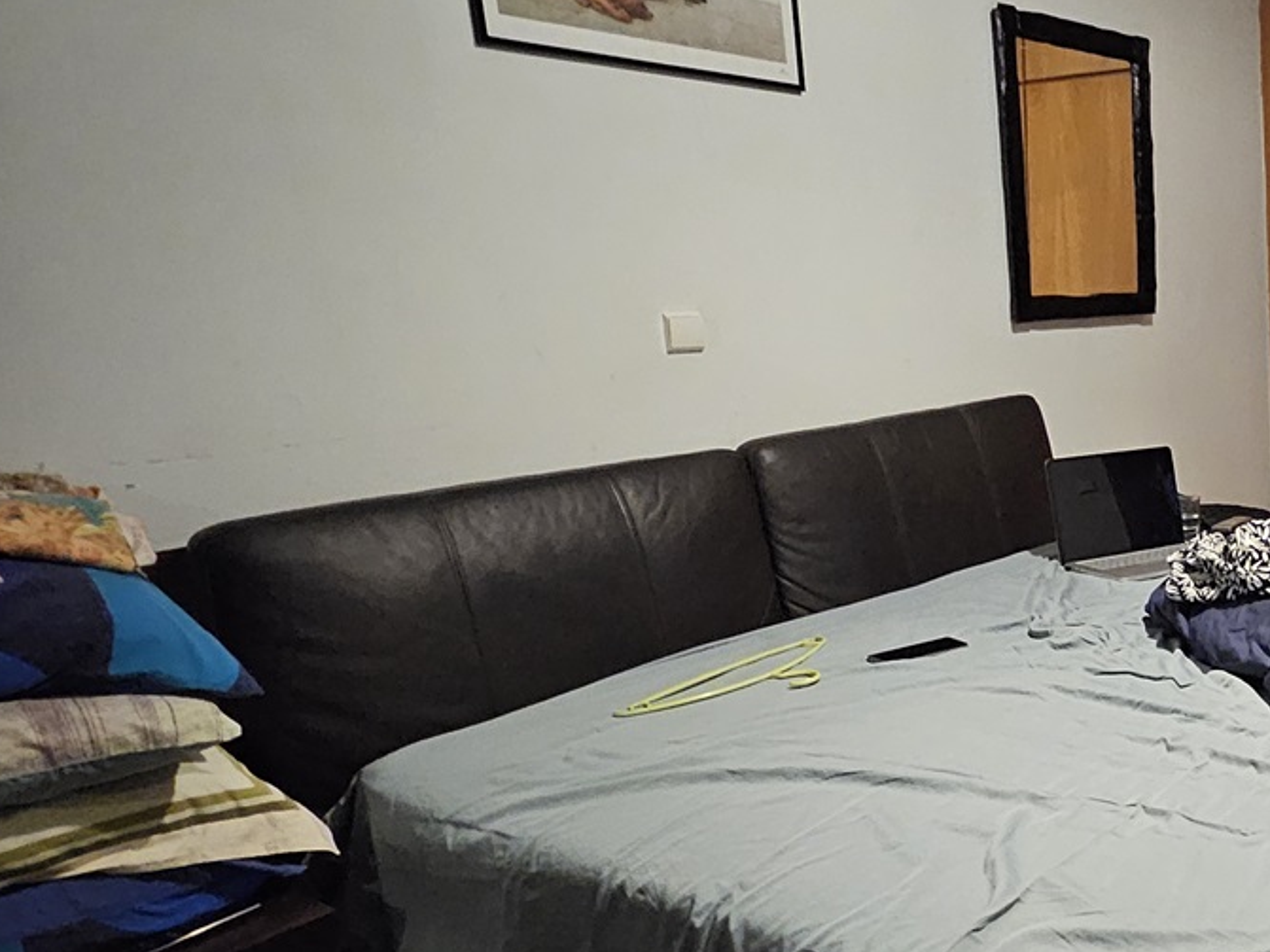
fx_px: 1137
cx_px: 1213
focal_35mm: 31
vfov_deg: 45.3
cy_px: 538
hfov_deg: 49.7
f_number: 2.2
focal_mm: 1.74
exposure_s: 1/25
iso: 1000
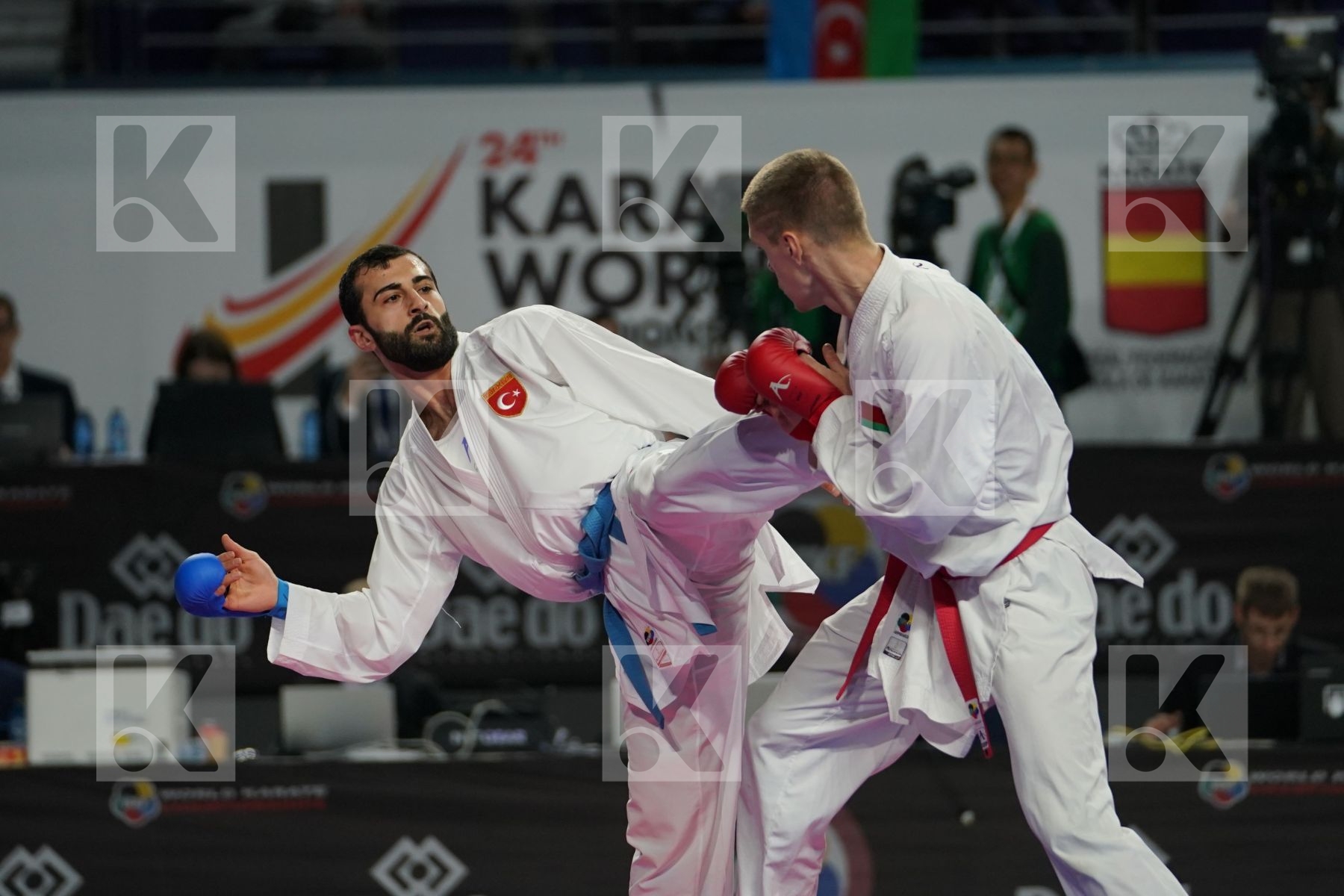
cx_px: 672
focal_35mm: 267
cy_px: 448
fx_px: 9967
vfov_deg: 5.1
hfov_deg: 7.7
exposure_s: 1/1000
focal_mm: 178
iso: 1250
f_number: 2.8
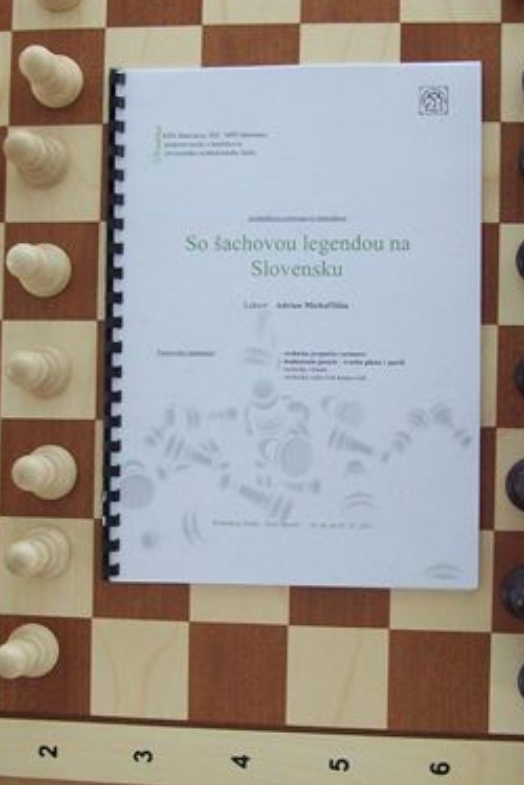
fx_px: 1395
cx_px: 279
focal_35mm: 64
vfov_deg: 31.4
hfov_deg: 21.3
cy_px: 443
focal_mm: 6
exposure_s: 1/64
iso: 195
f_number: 2.7
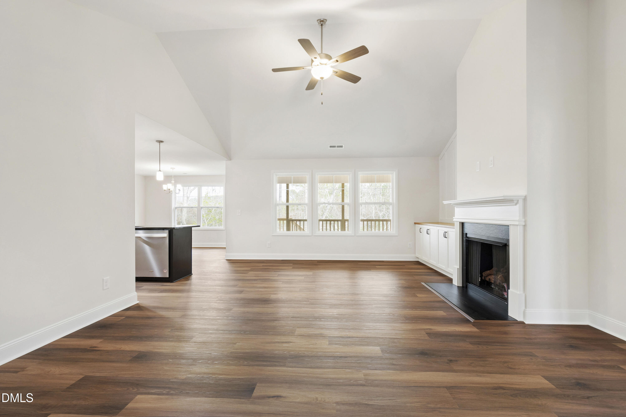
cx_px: 313
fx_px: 261
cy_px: 208
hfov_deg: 100.4
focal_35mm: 15
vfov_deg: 77.3
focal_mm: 10
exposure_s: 1/2
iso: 100
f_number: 8
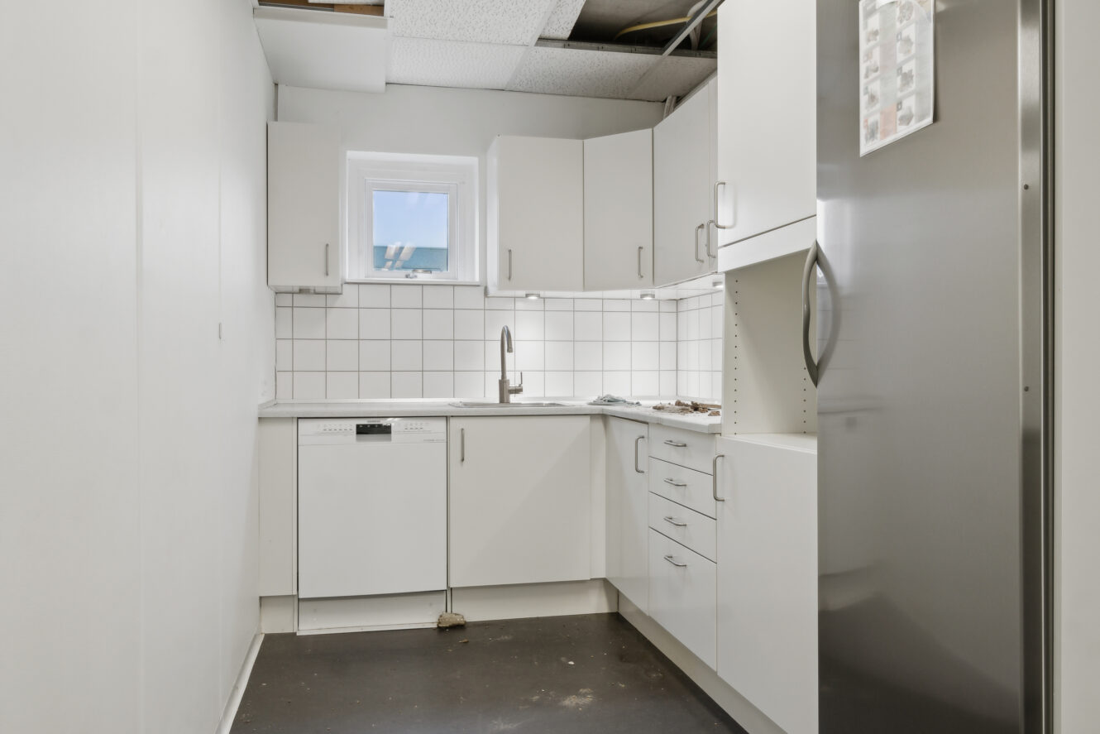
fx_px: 825
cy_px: 367
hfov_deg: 67.4
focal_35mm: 27
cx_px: 550
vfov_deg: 47.9
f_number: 8
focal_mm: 18
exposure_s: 1/6
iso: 200
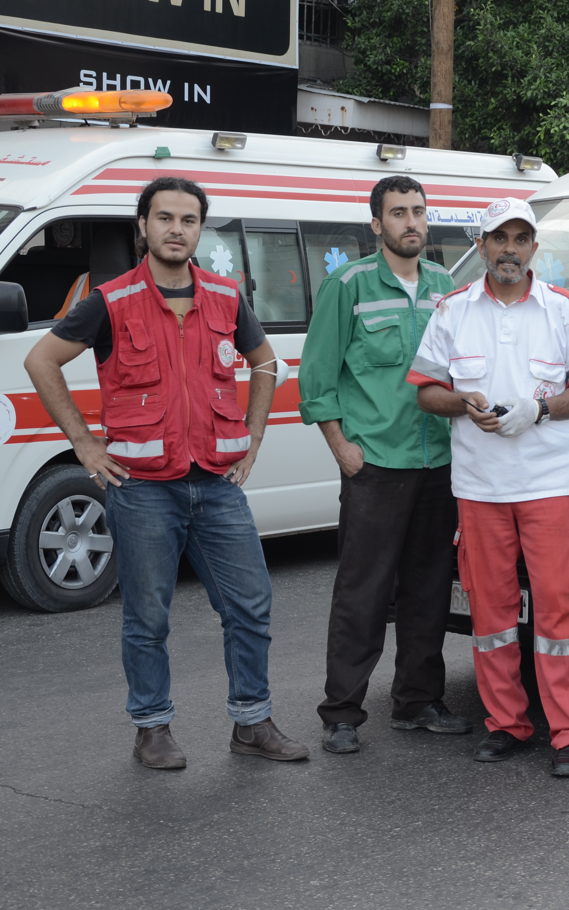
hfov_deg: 15.9
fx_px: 2004
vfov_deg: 25.6
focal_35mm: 81
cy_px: 454
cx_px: 537
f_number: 4.5
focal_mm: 35
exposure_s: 1/40
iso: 200
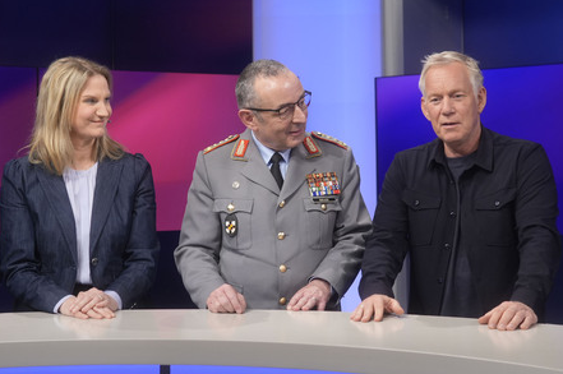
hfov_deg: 42.8
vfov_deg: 29.2
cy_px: 188
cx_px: 285
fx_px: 719
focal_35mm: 46
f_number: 2.2
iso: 640
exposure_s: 1/200
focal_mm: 30
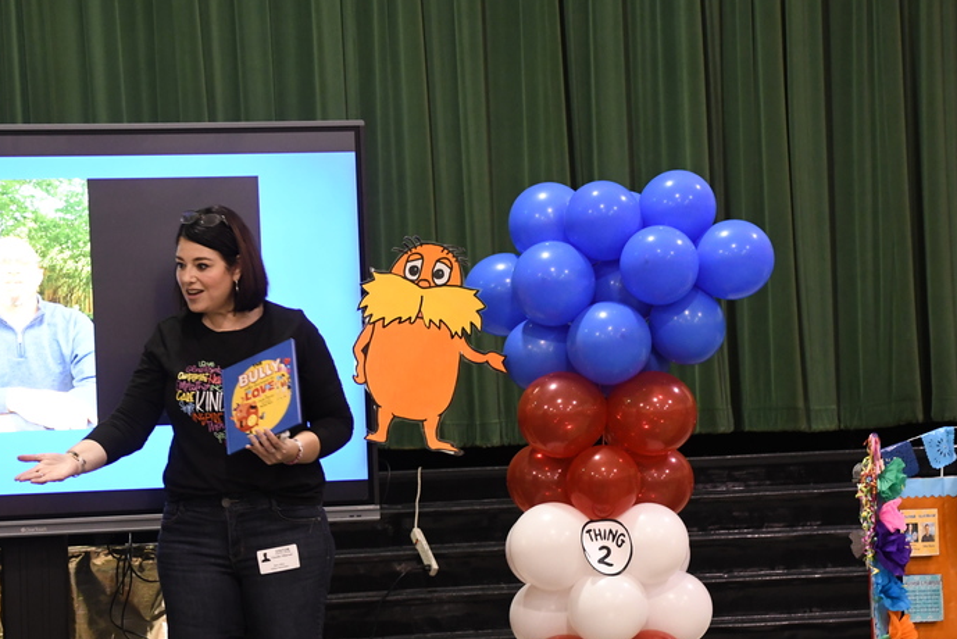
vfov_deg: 12.8
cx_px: 513
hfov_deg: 19.1
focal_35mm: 107
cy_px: 388
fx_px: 2845
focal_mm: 48
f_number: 4.5
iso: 2000
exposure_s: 1/40
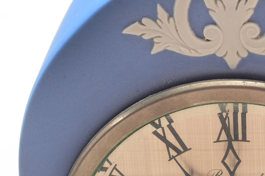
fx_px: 1337
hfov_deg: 11.2
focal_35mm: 182
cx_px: 242
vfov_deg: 7.5
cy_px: 100
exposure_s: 1/160
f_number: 20
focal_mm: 48
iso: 100
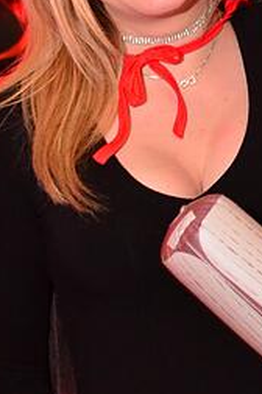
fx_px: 1401
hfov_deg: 10.6
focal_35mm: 128
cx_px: 281
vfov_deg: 16.0
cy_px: 206
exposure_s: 1/15
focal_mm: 30
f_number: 5.6
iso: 3200
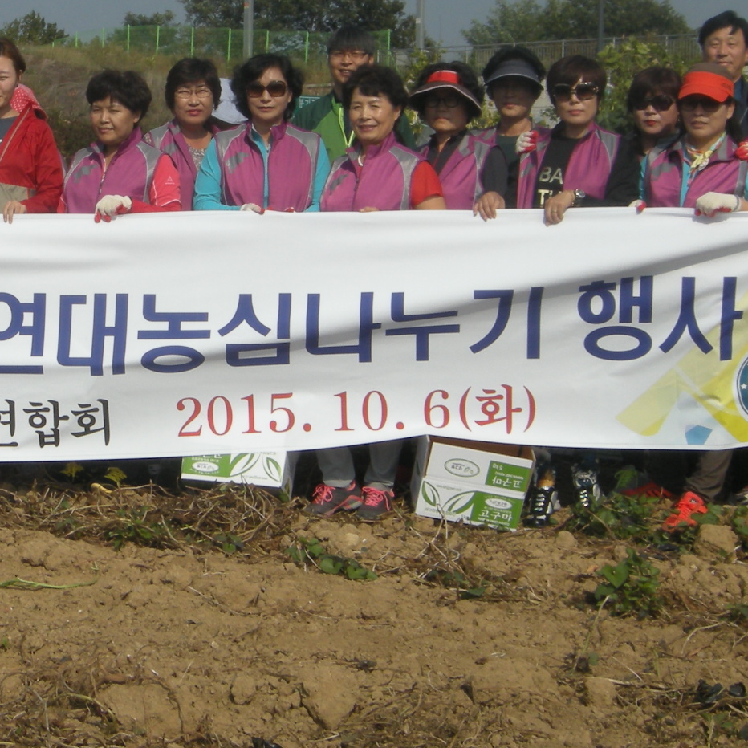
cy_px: 236
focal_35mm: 86
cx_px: 96
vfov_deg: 20.1
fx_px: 2102
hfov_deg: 19.8
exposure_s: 1/328
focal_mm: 7.5
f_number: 6.8
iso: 64
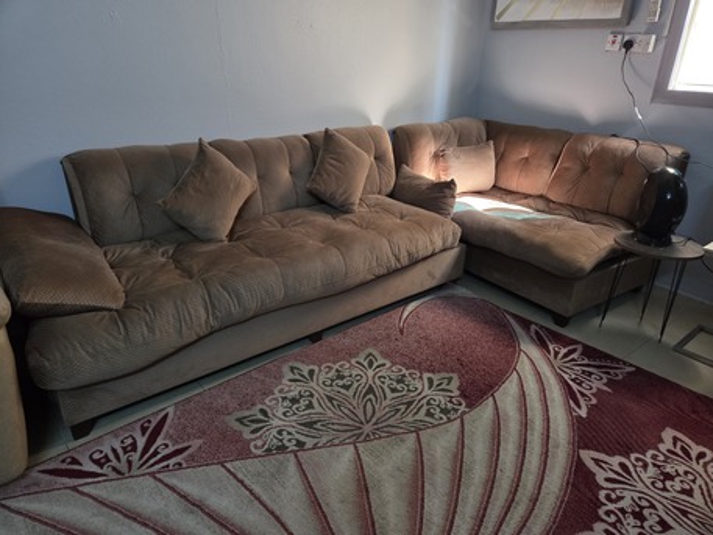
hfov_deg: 73.9
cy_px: 268
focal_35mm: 23
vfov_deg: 58.9
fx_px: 474
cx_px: 356
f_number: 1.8
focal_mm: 5.4
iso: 640
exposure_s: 1/120
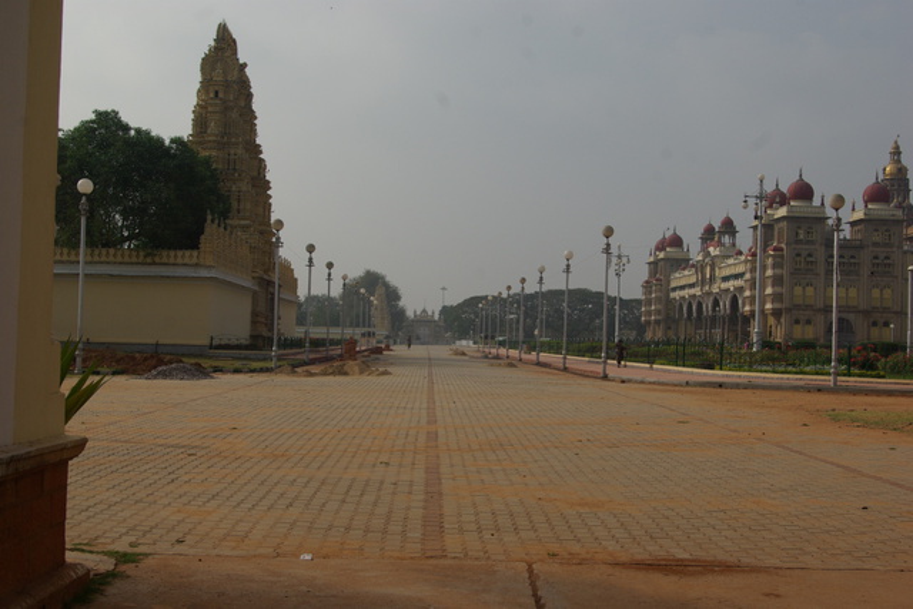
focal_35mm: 46
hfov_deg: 42.3
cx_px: 456
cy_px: 304
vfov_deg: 29.0
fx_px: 1179
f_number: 8
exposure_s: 1/180
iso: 100
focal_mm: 31
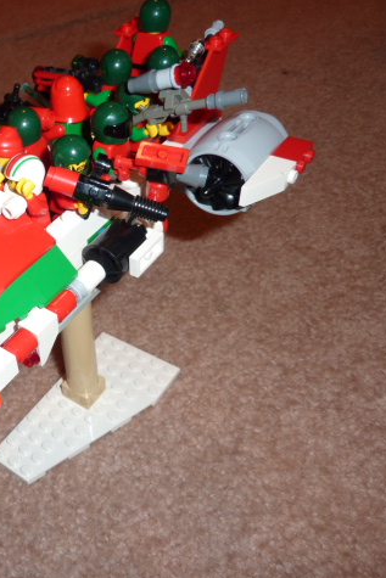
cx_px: 4
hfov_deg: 34.6
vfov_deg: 54.4
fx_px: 562
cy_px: 291
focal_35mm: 35
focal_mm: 4.1
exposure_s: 1/30
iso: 100
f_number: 4
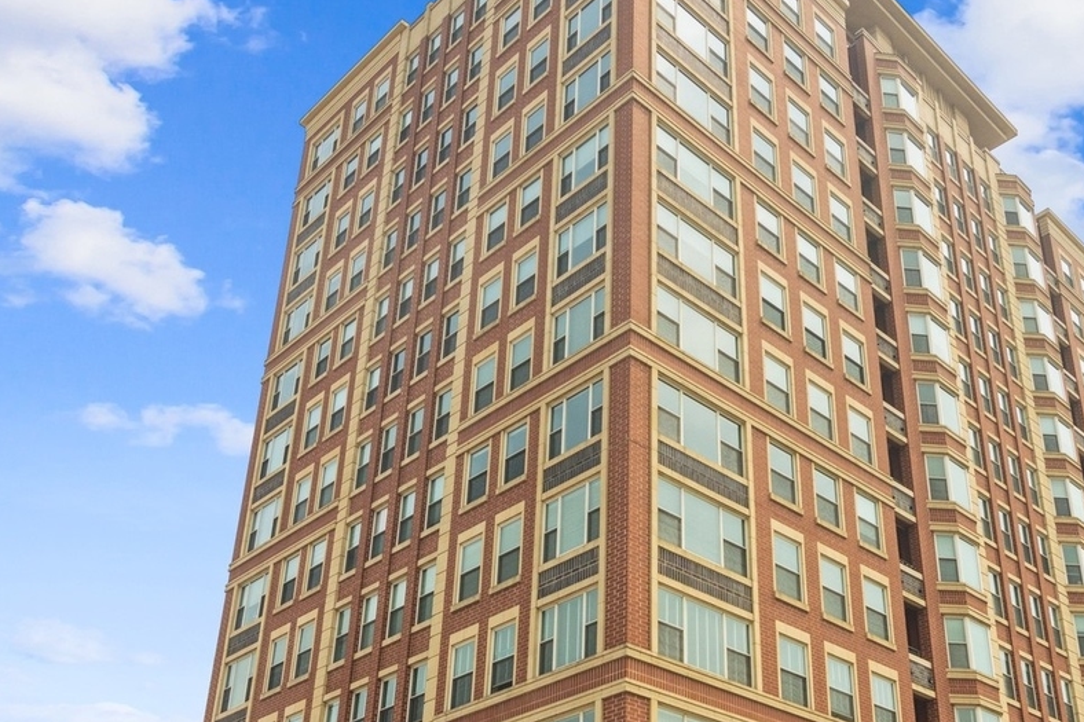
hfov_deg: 51.3
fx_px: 1114
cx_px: 688
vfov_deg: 35.2
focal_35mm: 37
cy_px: 536
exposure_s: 1/1000
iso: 200
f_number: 9
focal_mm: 12
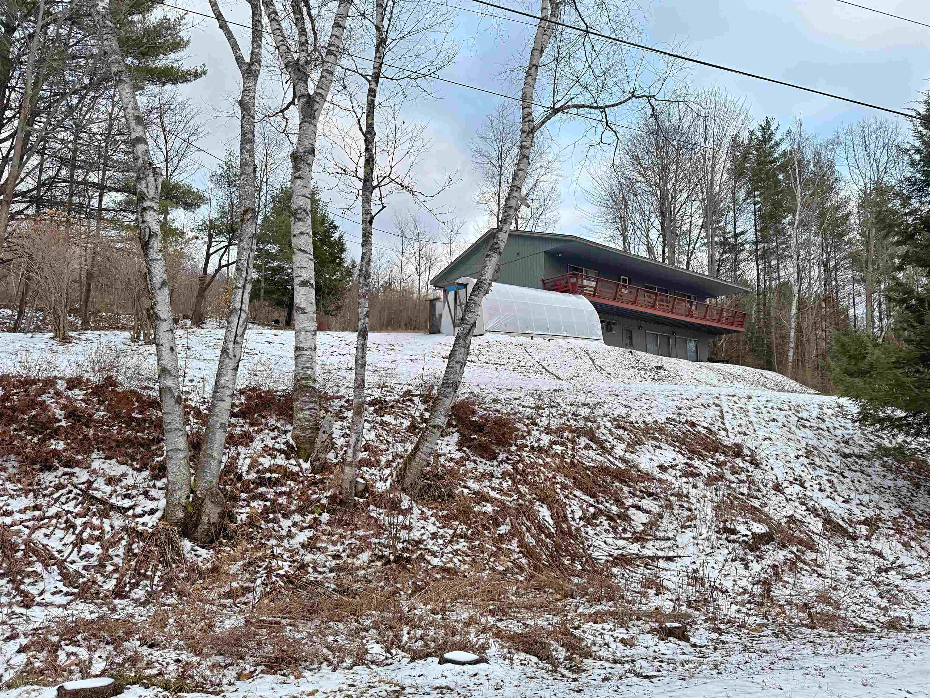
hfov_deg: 71.6
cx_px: 465
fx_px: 645
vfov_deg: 56.8
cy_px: 349
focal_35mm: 24
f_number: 1.78
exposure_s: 1/239
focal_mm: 6.76
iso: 64
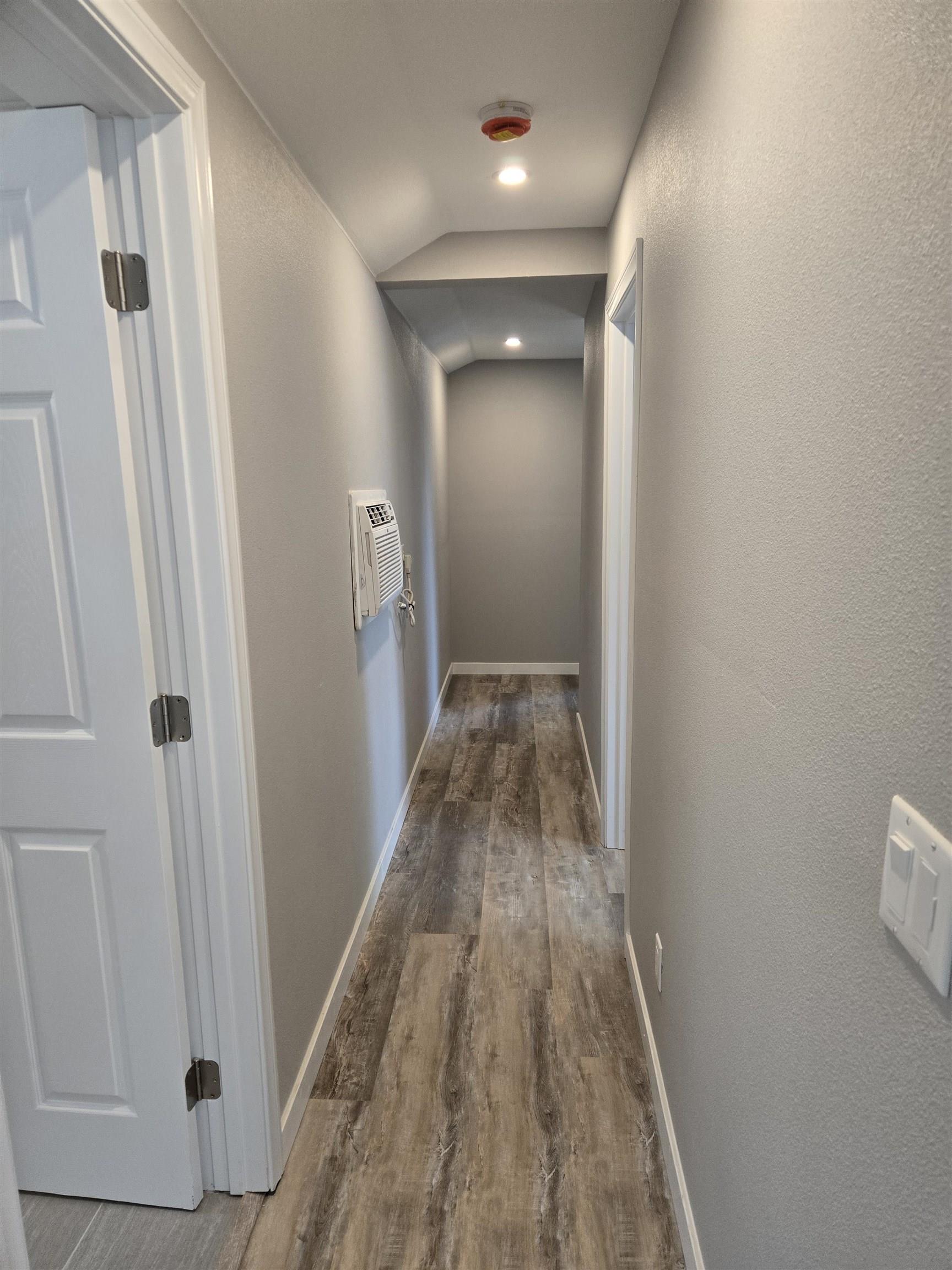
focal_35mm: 23
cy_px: 635
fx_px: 843
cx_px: 476
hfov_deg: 58.9
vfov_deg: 73.9
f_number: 1.8
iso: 250
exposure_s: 1/120
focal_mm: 5.4
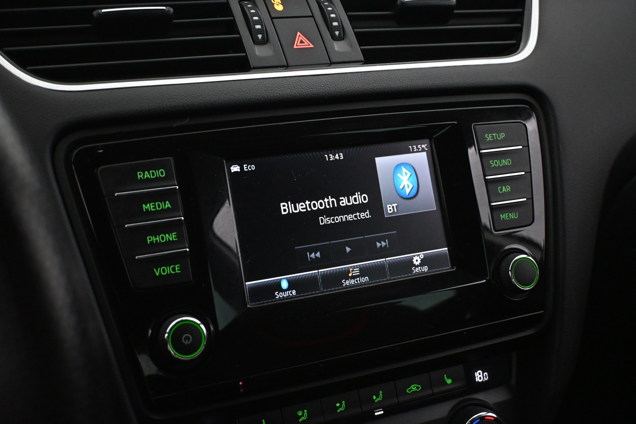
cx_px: 318
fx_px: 835
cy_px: 212
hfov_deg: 41.7
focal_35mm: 47
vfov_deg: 28.5
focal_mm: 31.5
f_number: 5
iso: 5000
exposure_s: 1/60
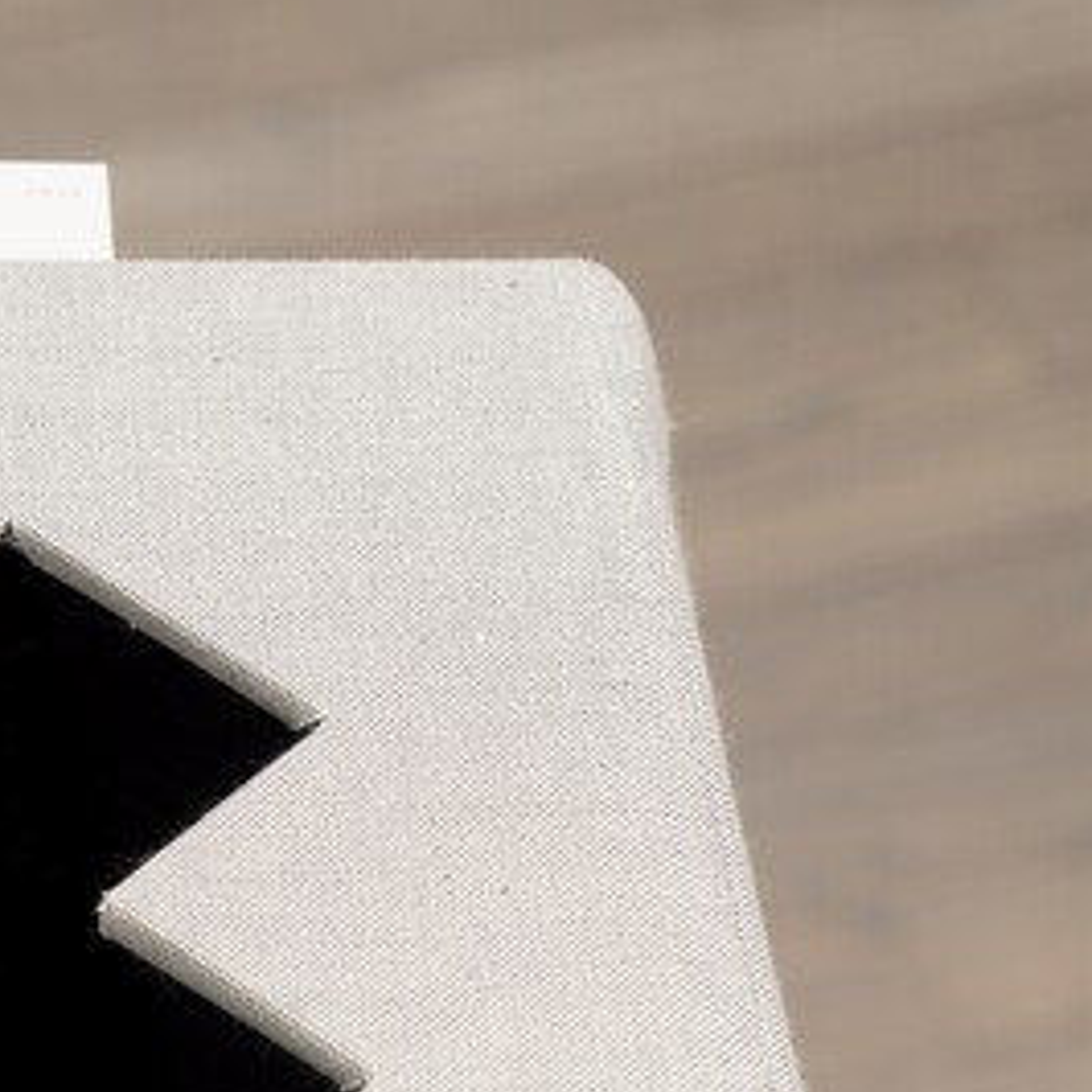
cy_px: 1184
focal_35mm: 192
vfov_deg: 9.0
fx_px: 6853
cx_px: -275
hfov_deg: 9.0
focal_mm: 50
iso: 100
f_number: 5.6
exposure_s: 1/125
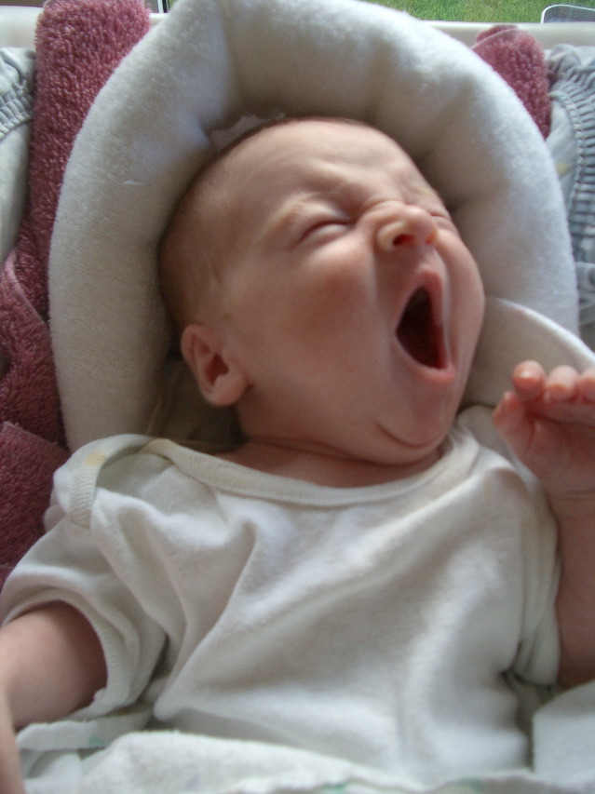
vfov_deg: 52.6
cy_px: 397
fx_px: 803
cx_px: 298
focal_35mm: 35
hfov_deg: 40.7
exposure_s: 1/30
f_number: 2.6
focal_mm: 5.8
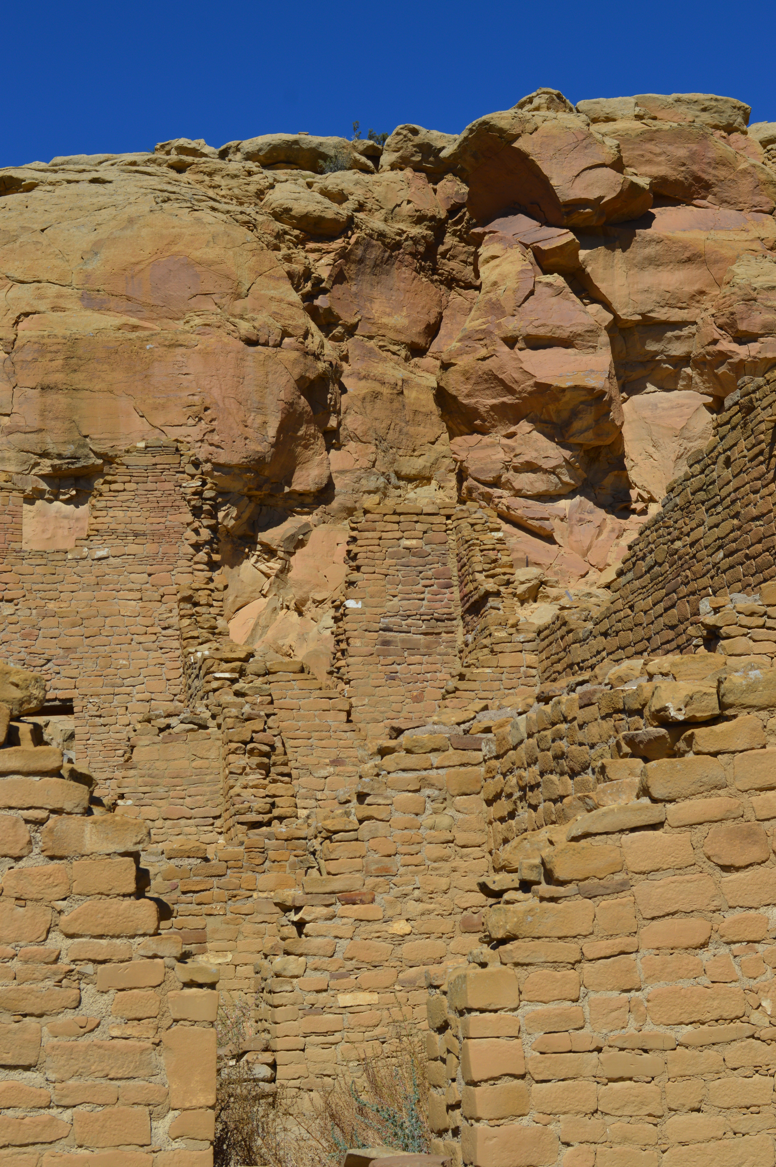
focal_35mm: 52
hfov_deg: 25.7
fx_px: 1701
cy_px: 584
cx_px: 388
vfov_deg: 37.9
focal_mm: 35
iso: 100
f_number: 9
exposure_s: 1/320
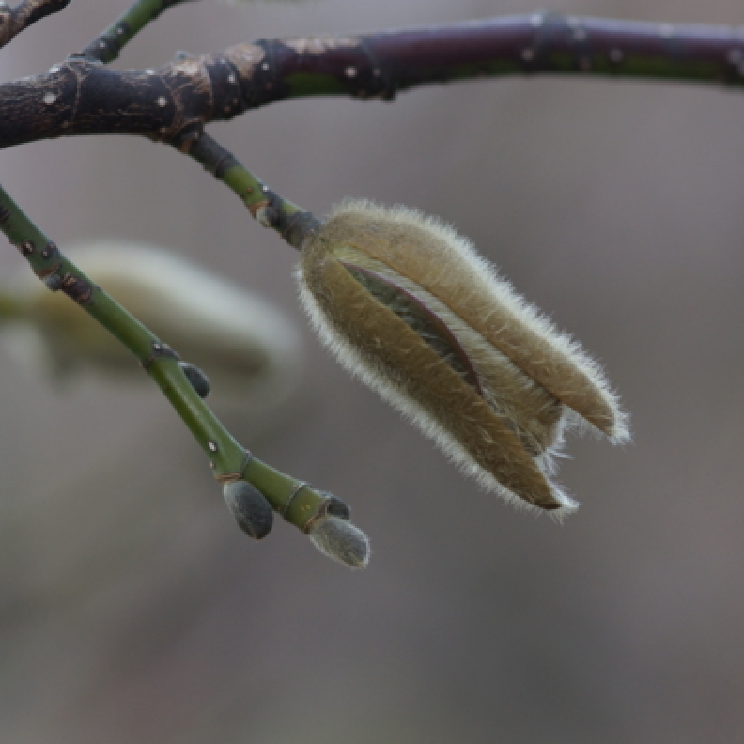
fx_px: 4693
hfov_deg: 9.1
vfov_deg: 9.1
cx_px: 421
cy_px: 372
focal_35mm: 193
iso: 400
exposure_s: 1/160
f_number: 4
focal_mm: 100
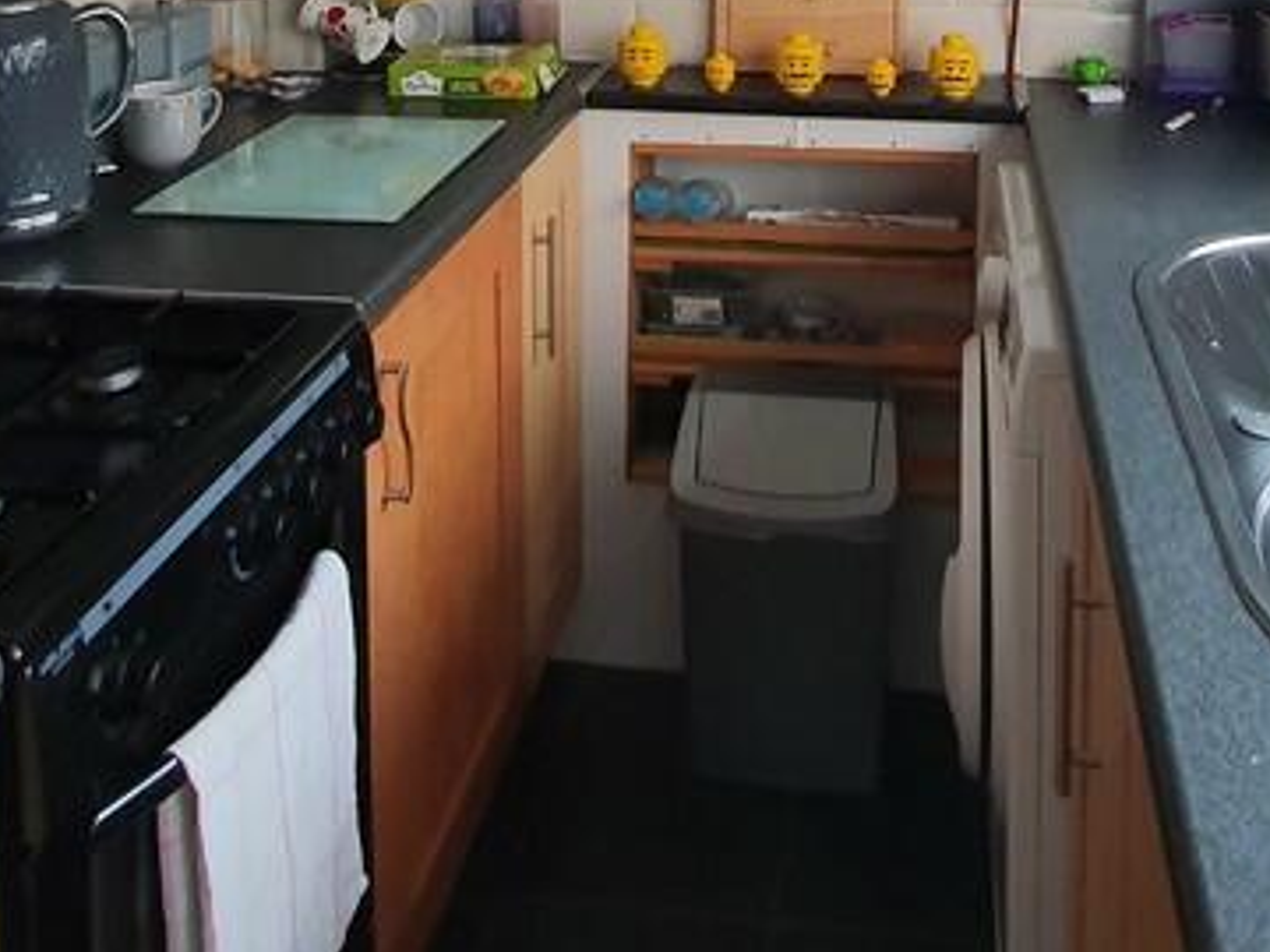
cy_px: -162
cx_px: 748
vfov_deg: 32.6
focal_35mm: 37
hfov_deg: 49.9
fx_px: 1357
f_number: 2.2
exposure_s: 1/50
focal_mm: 1.8
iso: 160
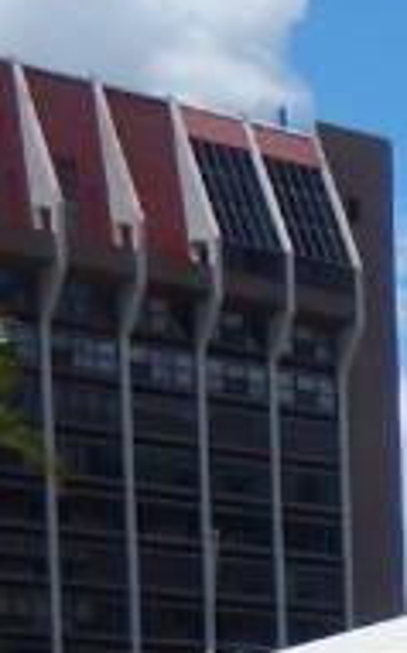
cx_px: 1638
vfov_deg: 15.2
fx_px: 2223
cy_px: 1050
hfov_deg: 7.4
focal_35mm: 125
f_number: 6
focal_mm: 4
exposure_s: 1/1000
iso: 125
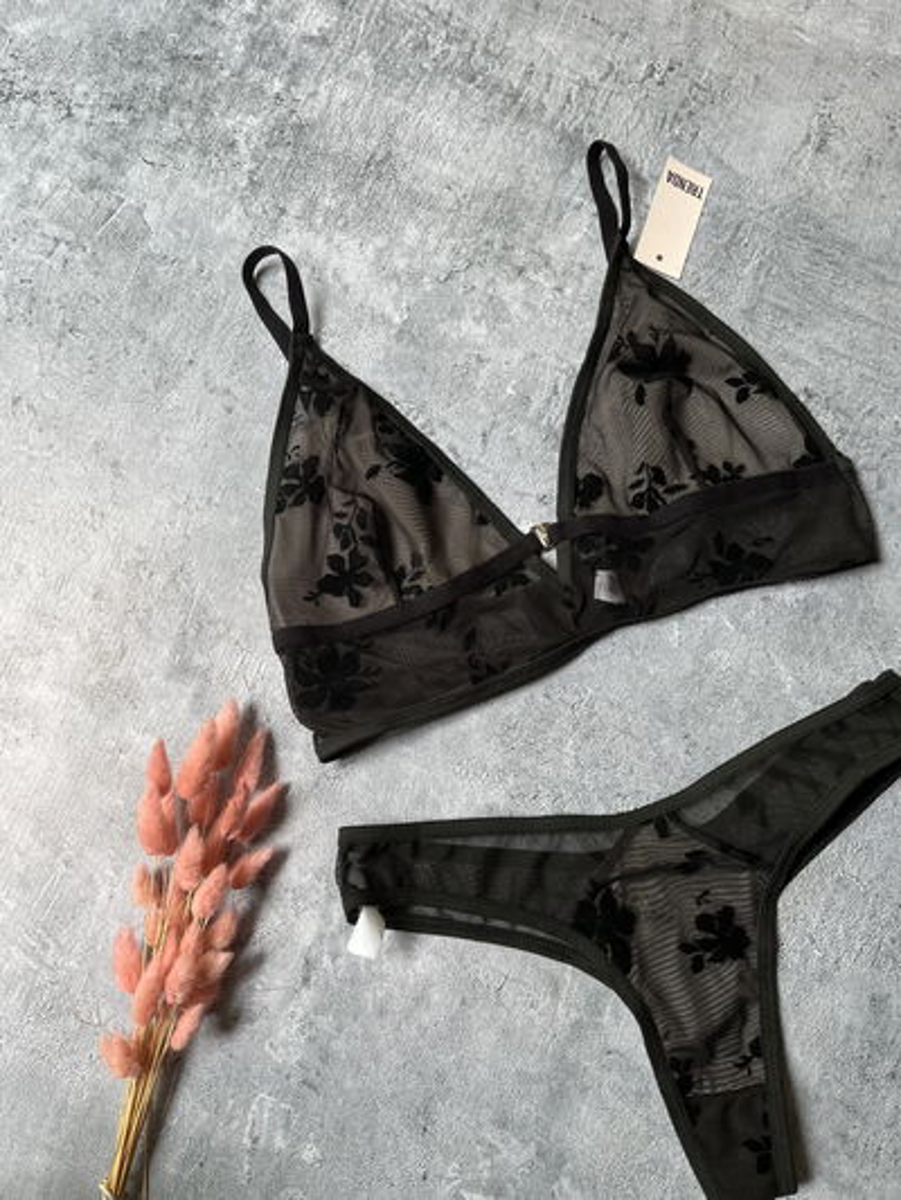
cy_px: 600
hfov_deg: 53.1
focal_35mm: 26
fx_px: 902
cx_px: 450
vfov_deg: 67.3
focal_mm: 5.1
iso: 50
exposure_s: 1/122
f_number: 1.6
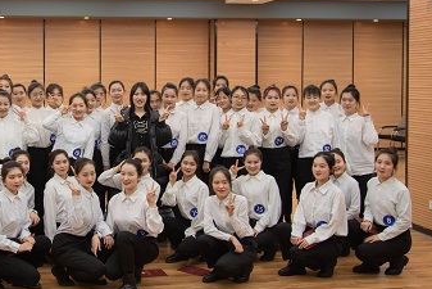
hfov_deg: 34.1
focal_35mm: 57
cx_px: 95
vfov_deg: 23.7
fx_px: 684
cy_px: 97
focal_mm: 30
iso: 250
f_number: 4
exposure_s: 1/125
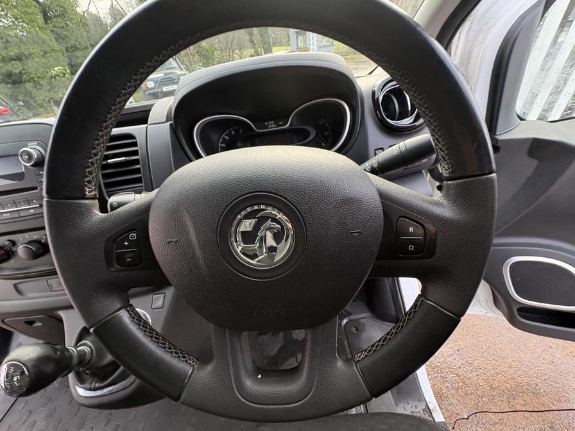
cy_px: 216
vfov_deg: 85.7
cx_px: 288
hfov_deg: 102.1
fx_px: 233
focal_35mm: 14
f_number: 2.2
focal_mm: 2.22
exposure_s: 1/99
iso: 200
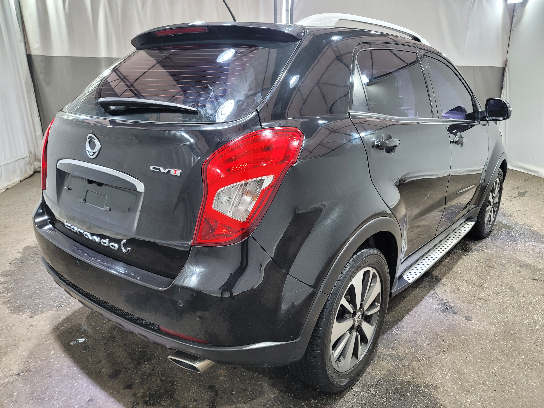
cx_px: 272
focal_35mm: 25
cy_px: 204
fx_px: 393
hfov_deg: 69.4
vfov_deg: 54.9
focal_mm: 7
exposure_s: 1/120
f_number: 1.8
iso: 160
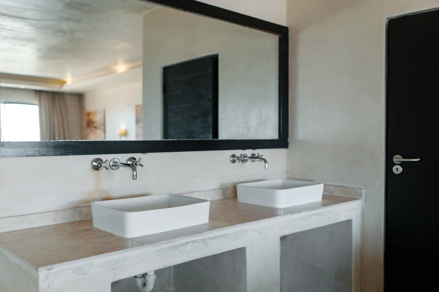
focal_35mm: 35
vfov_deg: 37.8
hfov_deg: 54.5
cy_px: 146
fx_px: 427
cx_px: 220
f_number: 2
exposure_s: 1/500
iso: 320
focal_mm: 35
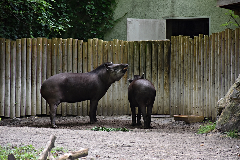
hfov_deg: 9.8
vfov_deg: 6.5
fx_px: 1400
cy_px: 80
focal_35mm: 210
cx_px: 120
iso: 1000
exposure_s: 1/125
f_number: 5.6
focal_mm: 140
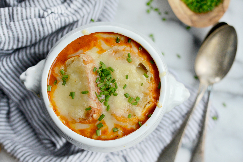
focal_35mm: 50
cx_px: 122
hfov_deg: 39.6
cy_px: 81
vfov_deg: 27.0
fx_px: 338
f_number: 3.2
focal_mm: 50
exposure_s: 1/1000
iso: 1800
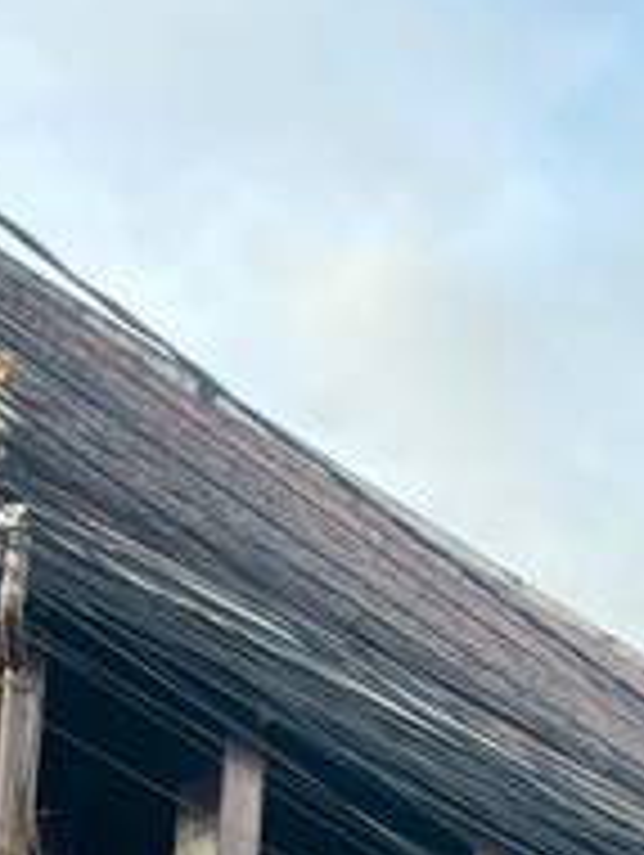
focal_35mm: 84
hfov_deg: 17.4
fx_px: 2079
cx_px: 540
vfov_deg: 21.0
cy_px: 1130
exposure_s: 1/121
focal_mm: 5.1
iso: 40
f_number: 1.6
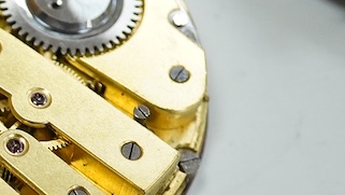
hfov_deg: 12.5
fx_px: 1510
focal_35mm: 165
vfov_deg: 7.3
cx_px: -135
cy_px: 228
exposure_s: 1/400
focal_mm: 30
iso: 3200
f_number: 7.1
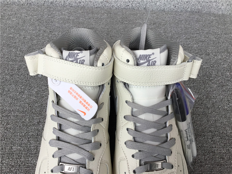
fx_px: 208
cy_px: 87
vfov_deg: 45.4
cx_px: 116
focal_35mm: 31
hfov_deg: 58.4
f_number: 2.4
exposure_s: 1/231
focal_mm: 3.3
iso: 25
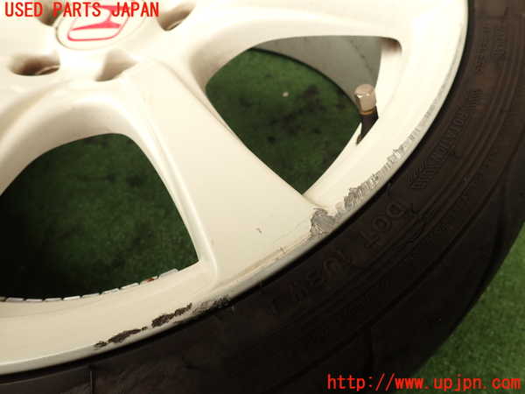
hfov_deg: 69.4
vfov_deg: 54.9
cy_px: 197
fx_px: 379
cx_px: 262
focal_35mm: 25
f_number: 2.8
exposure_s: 1/200
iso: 100
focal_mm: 4.5
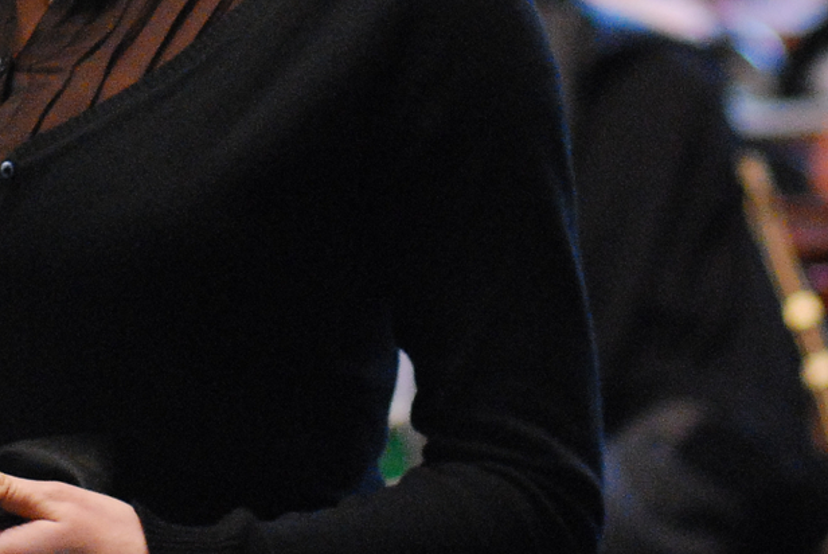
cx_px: 46
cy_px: -98
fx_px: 9753
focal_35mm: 424
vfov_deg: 3.2
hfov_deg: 4.9
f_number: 2.8
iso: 1600
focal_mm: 85
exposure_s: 1/160
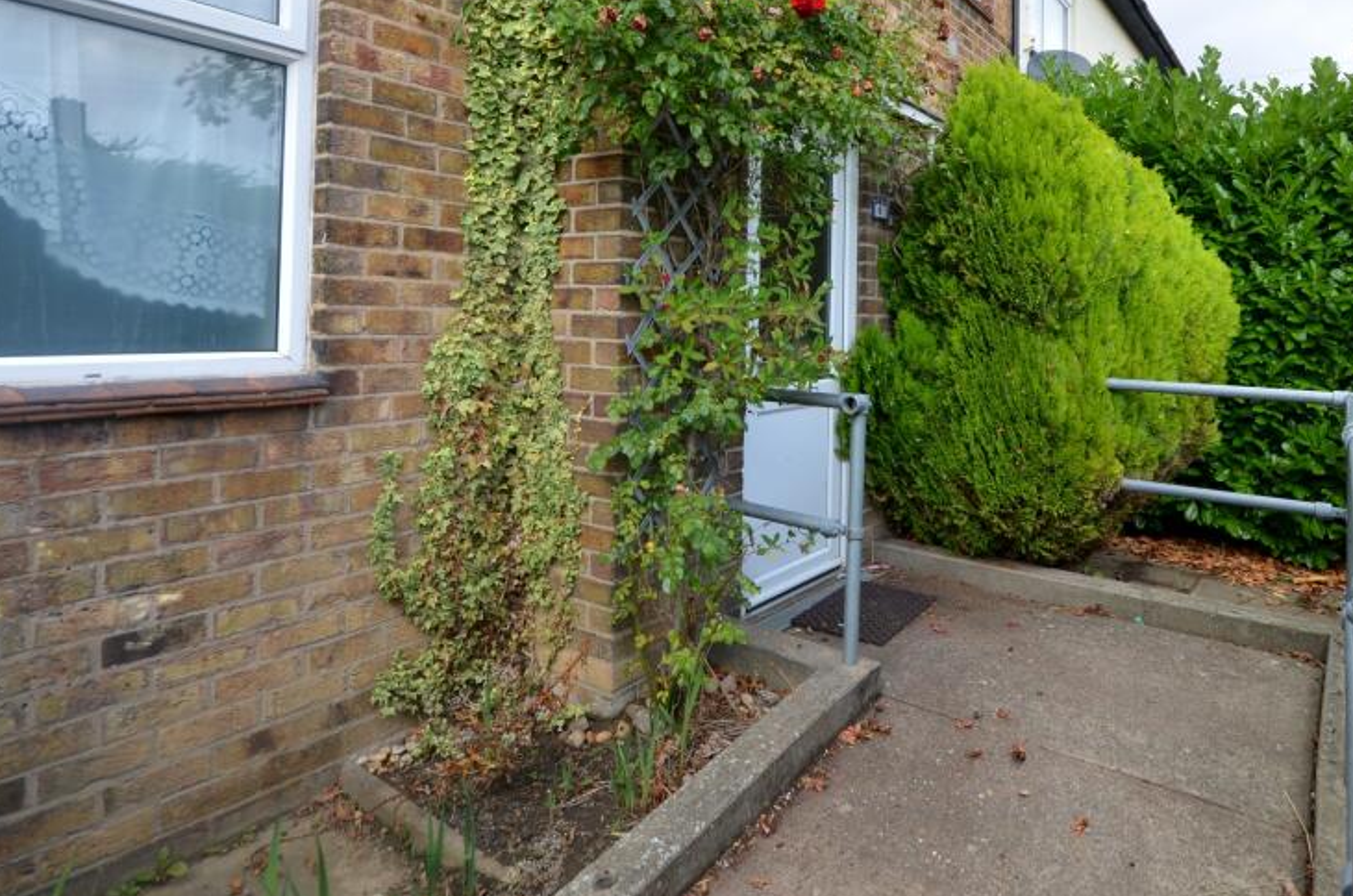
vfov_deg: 57.6
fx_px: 788
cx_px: 788
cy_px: 280
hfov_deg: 80.7
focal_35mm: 21
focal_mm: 10
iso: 200
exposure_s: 1/200
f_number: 7.1
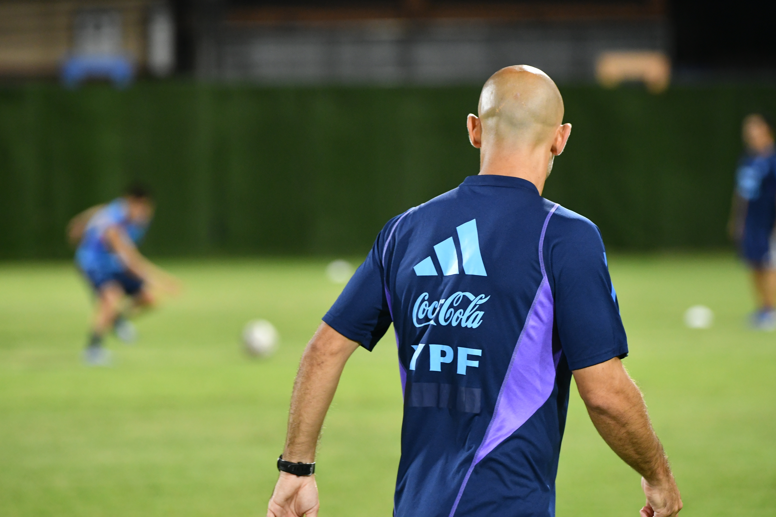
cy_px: 258
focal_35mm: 210
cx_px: 388
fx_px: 4526
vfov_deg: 6.5
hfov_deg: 9.8
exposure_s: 1/500
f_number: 2.8
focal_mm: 140
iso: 1800
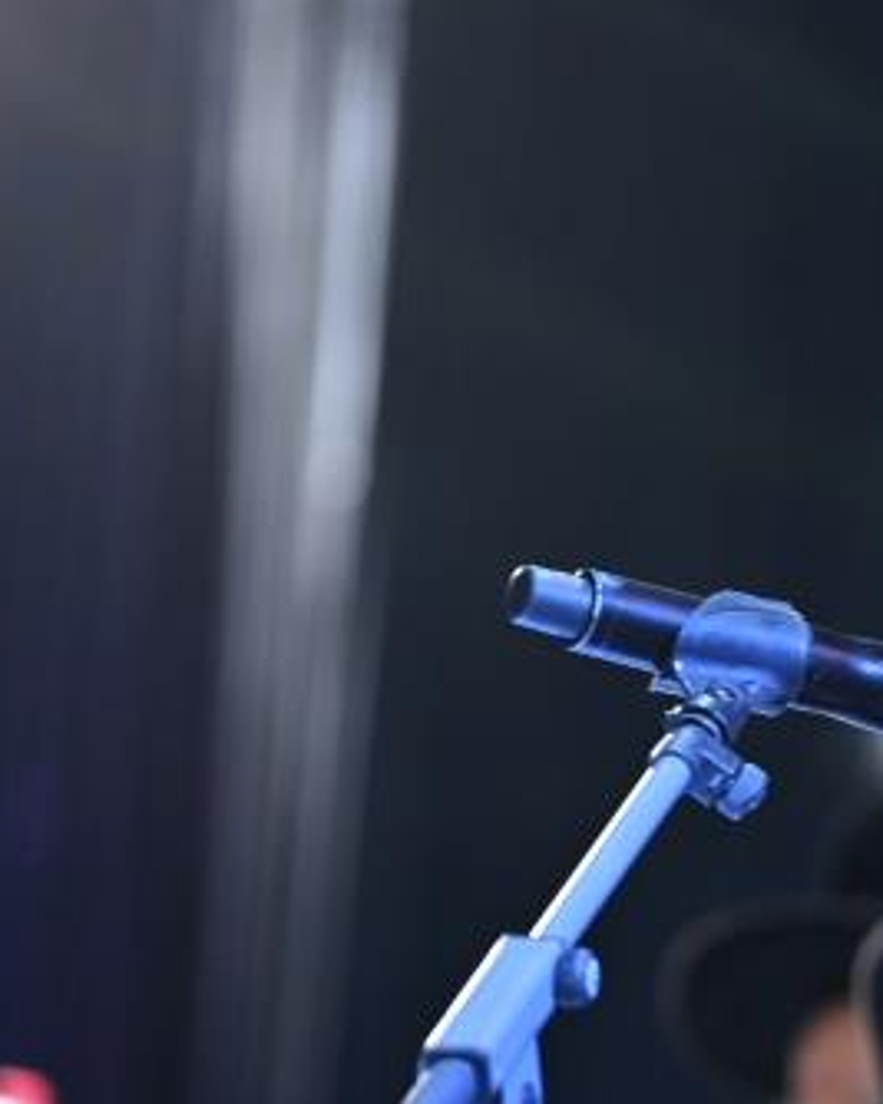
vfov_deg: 4.2
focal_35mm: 460
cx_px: 1237
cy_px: 782
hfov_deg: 3.4
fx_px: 15034
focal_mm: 160
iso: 200
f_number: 2.8
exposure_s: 1/125
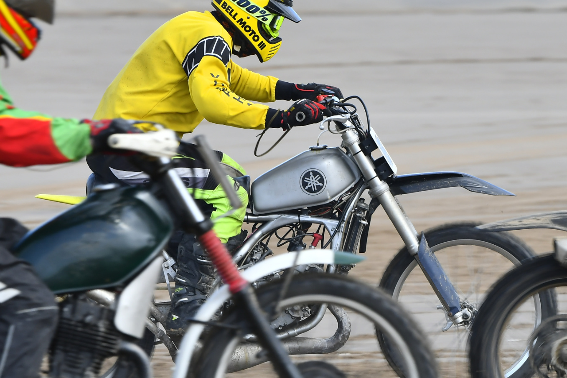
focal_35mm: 651
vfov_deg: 2.1
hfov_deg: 3.2
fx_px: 10254
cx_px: 338
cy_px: 217
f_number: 8
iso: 280
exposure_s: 1/200
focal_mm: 310
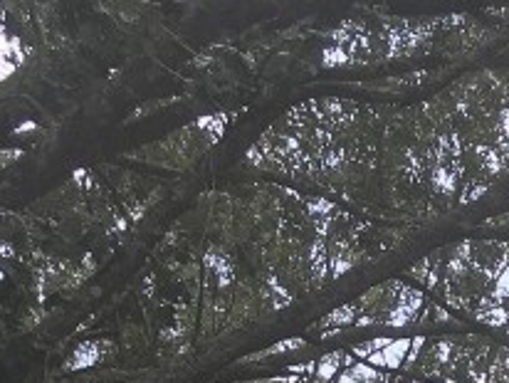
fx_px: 2120
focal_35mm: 144
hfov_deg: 12.4
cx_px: 932
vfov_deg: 9.2
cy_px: 927
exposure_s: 1/359
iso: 25
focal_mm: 4.15
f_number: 2.2
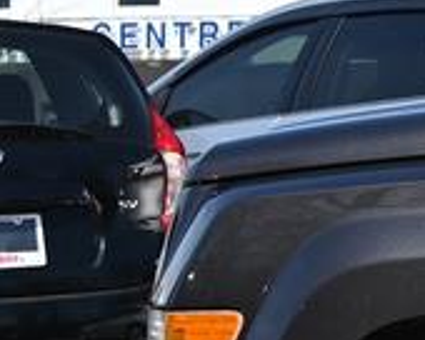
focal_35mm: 209
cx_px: 1518
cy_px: 21
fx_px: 2623
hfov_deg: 7.4
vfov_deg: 7.4
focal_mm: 29.5
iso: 100
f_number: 6.3
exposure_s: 1/320
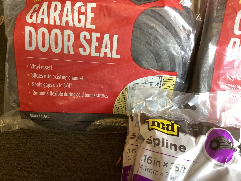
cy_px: 90
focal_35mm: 31
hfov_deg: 58.3
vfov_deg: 45.4
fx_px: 216
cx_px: 120
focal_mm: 3.3
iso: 160
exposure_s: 1/50
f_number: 2.4
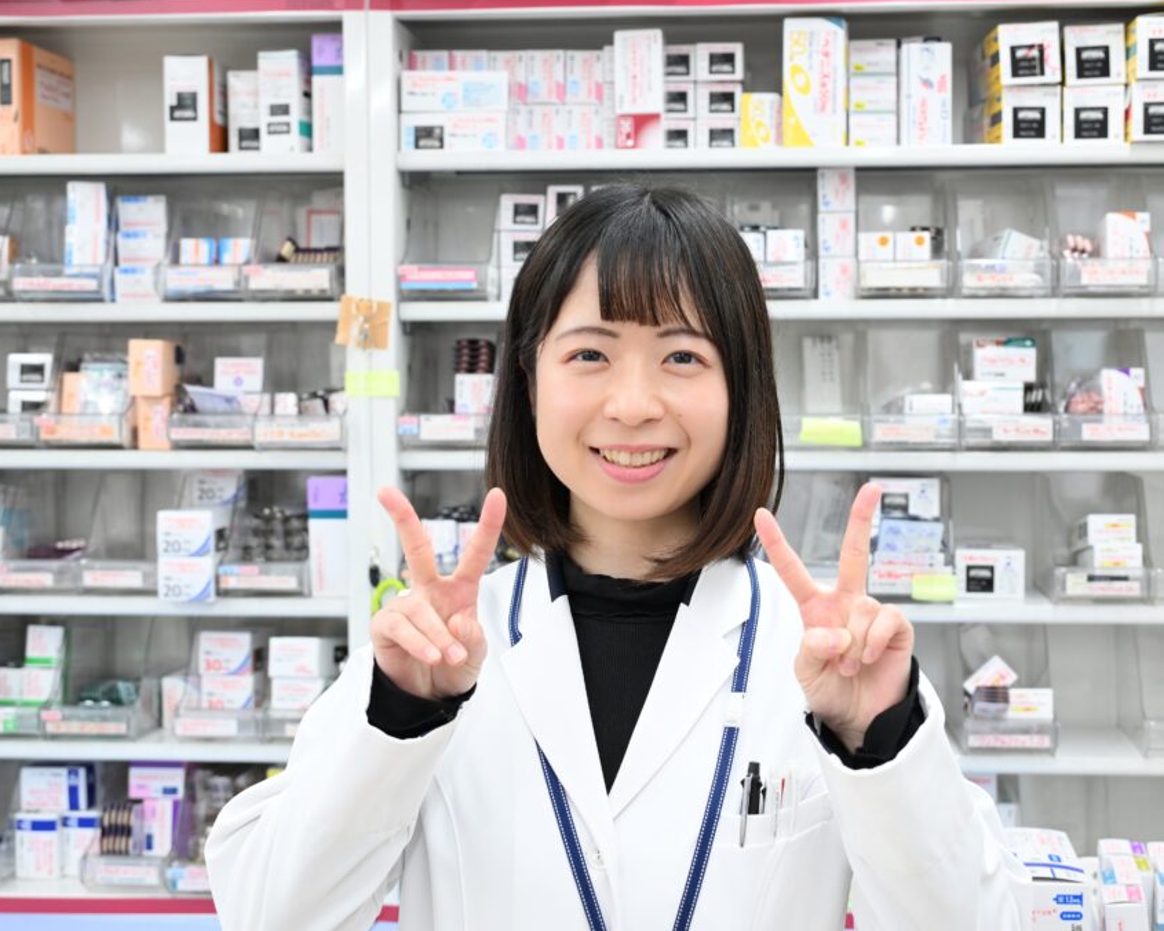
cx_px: 686
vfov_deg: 30.3
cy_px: 464
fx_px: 1722
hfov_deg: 37.2
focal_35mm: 50
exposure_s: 1/125
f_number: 4
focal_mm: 44
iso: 720
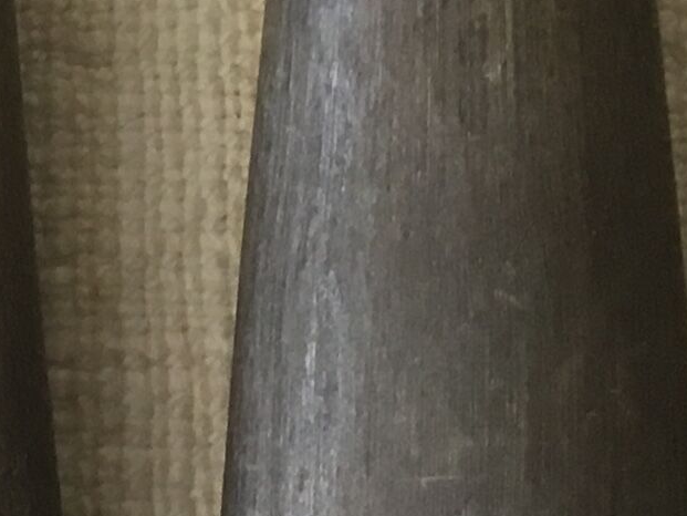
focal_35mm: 163
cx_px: -272
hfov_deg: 11.7
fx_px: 3236
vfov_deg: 8.8
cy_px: -300
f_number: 2.4
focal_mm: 3.3
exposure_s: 1/33
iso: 80
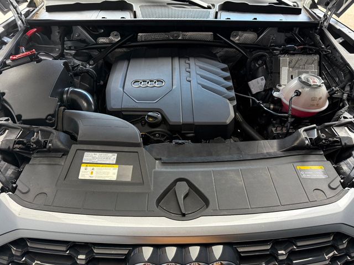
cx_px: 177
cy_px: 132
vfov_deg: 56.8
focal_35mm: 24
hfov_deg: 71.6
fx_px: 245
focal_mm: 6.76
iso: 200
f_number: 1.78
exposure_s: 1/170
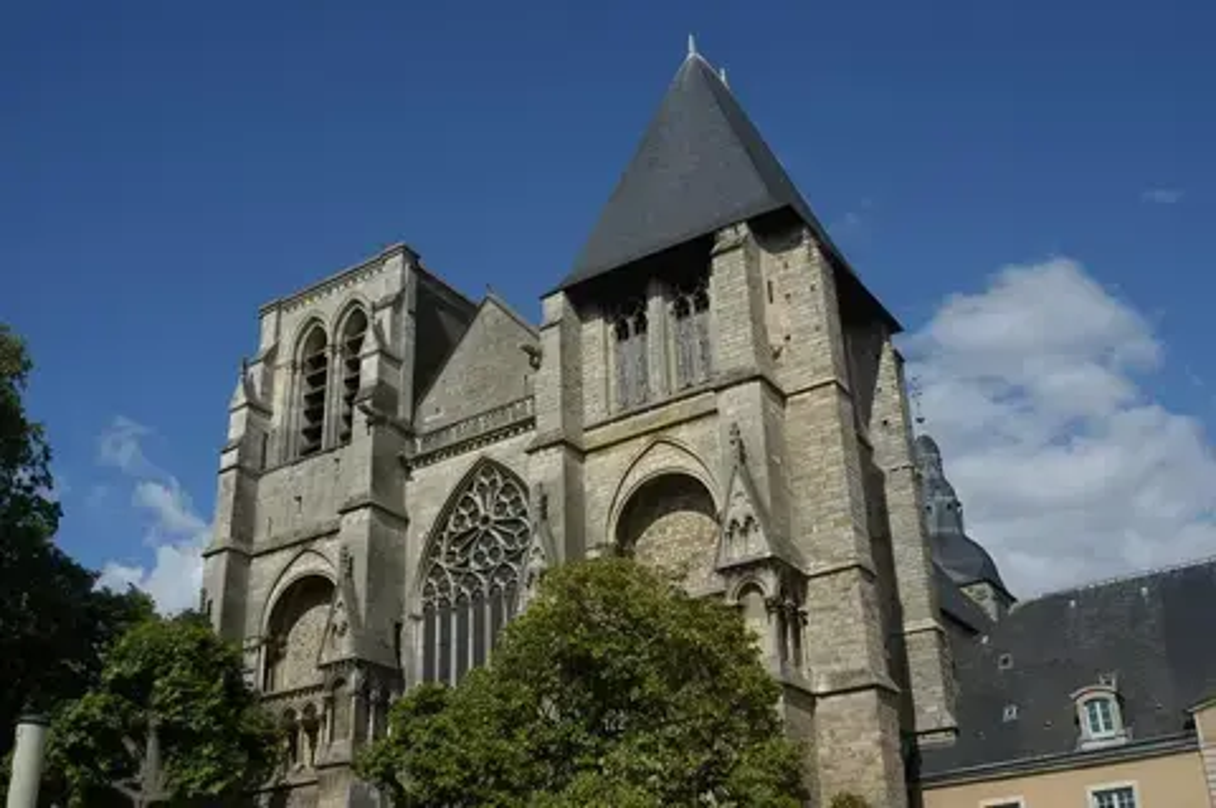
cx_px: 608
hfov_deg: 53.2
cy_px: 404
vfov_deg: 36.8
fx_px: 1215
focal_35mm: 36
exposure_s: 1/800
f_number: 8
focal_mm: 24
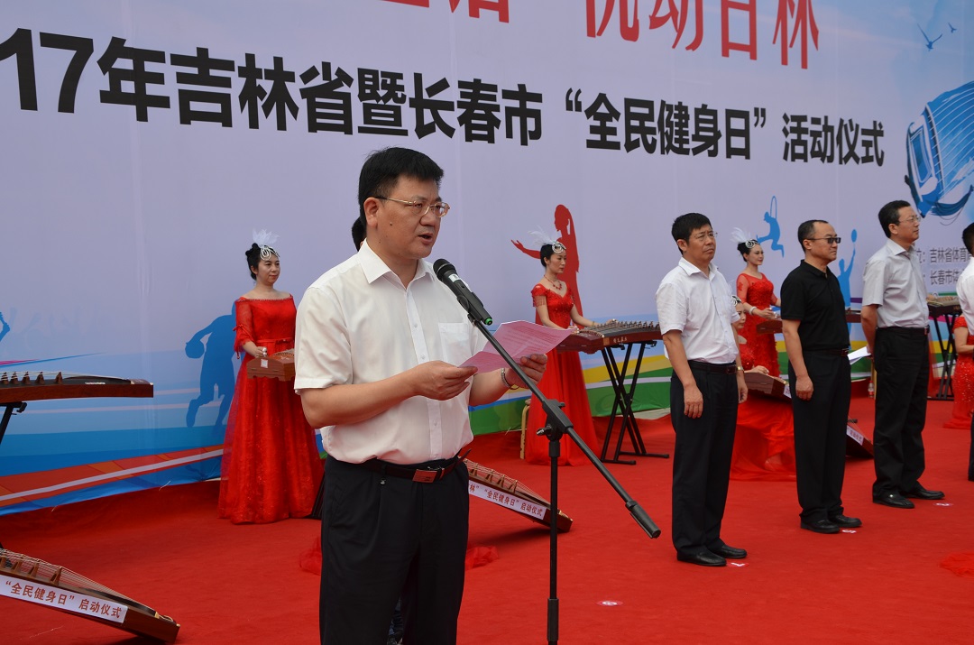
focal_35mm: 52
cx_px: 487
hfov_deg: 37.9
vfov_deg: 25.6
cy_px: 322
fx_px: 1417
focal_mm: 35
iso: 180
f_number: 8
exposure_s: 1/250
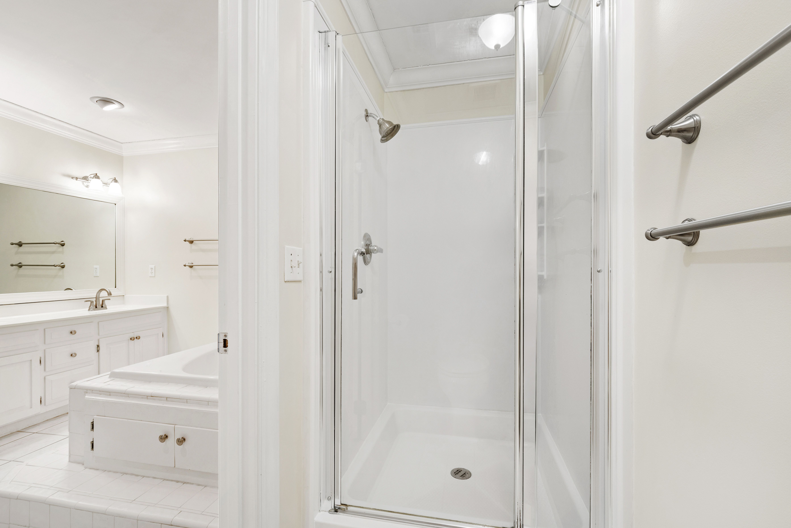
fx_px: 330
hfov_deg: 100.4
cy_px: 264
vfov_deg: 77.3
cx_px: 396
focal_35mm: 15
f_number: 8
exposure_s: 1
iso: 100
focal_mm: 10
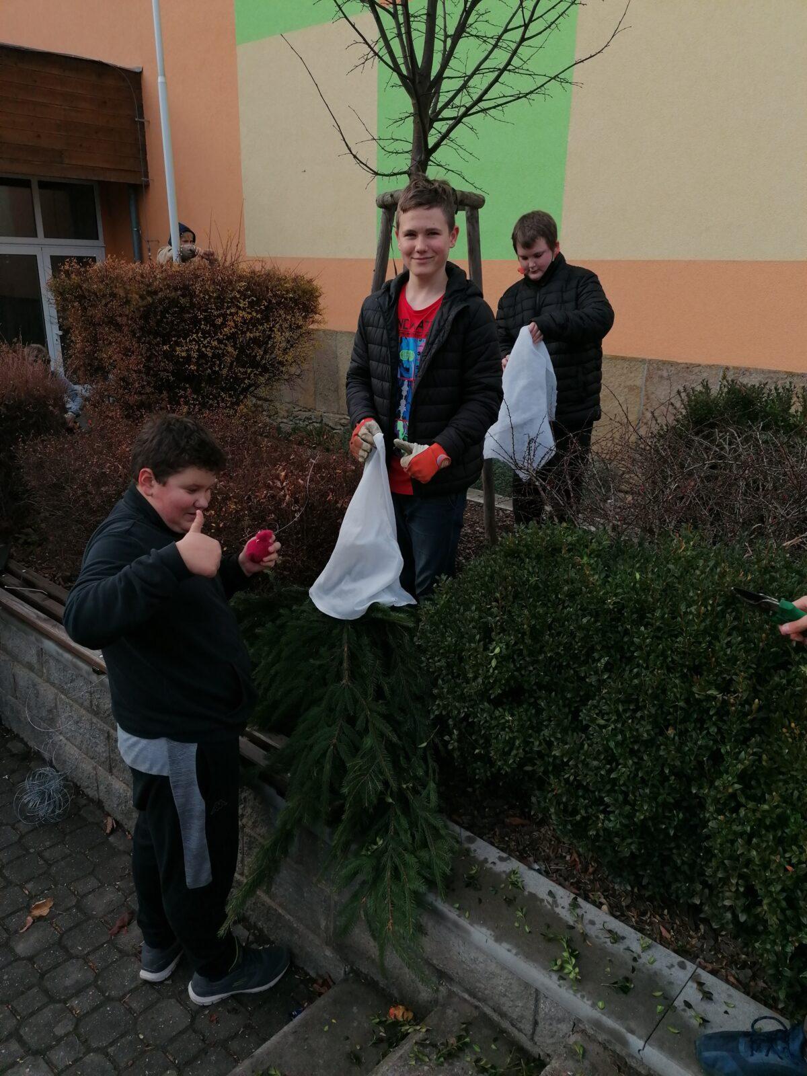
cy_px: 538
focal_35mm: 27
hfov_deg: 51.4
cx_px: 404
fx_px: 839
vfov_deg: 65.3
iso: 50
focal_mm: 4.75
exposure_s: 1/512
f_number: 1.8
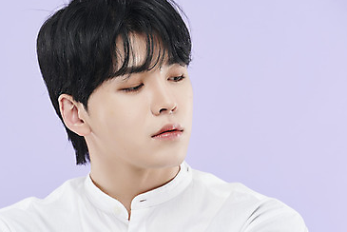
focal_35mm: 328
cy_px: 164
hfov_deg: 6.3
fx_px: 3164
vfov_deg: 4.2
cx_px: 104
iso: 31
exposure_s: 1/125
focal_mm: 200
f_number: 8
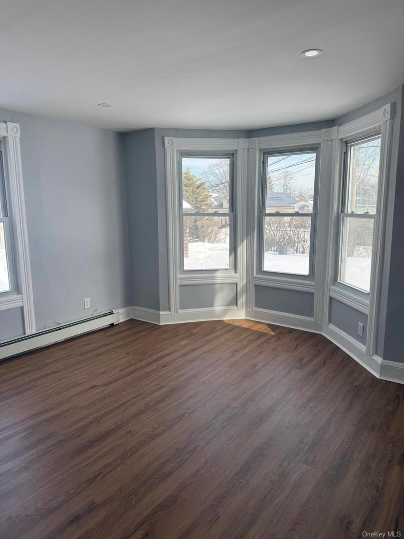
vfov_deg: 71.6
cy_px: 270
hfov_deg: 56.8
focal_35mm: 24
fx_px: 373
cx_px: 202
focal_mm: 6.76
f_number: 1.78
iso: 100
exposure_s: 1/765
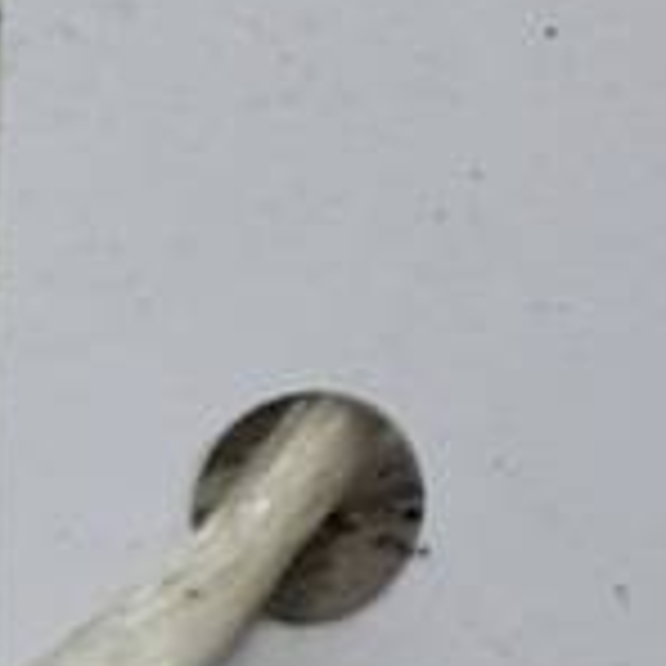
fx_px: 3592
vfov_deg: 10.5
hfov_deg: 8.8
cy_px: 9
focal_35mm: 165
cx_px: 1962
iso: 98
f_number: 1.6
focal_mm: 4.11
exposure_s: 1/33.3
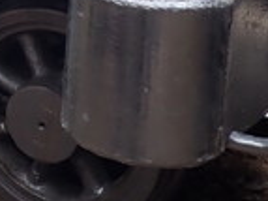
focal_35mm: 140
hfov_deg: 12.6
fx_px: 1083
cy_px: -167
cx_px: -238
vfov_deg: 10.0
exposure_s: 1/160
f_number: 2
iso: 100
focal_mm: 4.5
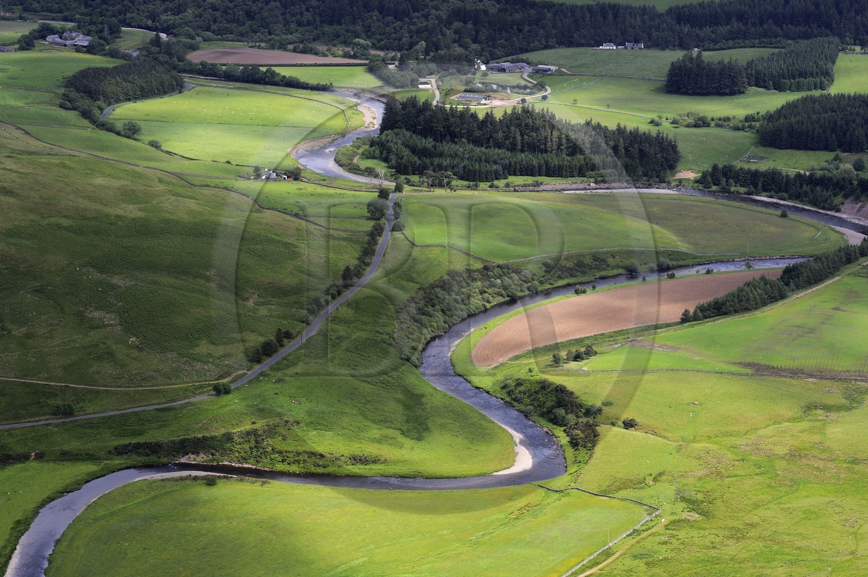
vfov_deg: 13.0
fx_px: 2530
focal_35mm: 105
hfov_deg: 19.5
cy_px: 288
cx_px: 434
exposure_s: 1/800
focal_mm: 105
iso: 400
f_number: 8
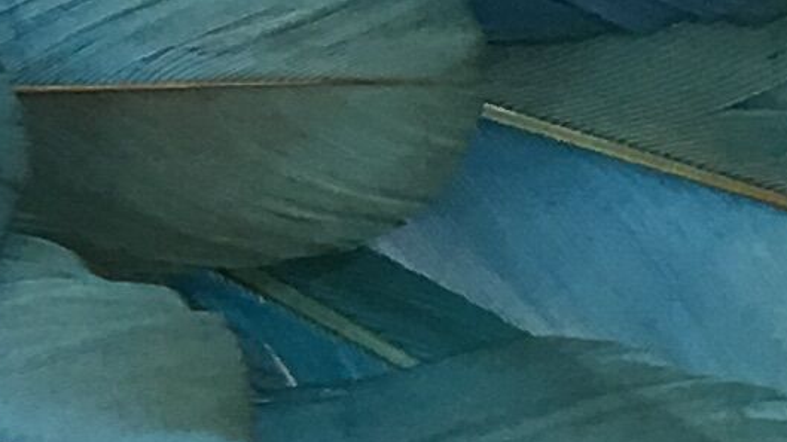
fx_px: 5027
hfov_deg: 8.0
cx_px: -1345
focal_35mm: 241
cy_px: 949
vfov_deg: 4.9
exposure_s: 1/17
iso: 32
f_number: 2.2
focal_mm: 4.15
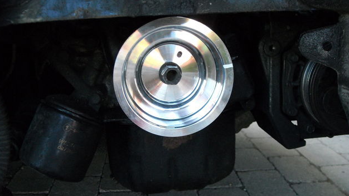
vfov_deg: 30.4
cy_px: 106
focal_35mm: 39
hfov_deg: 51.6
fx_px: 361
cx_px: 173
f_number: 2.8
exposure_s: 1/129
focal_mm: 5.7
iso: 400
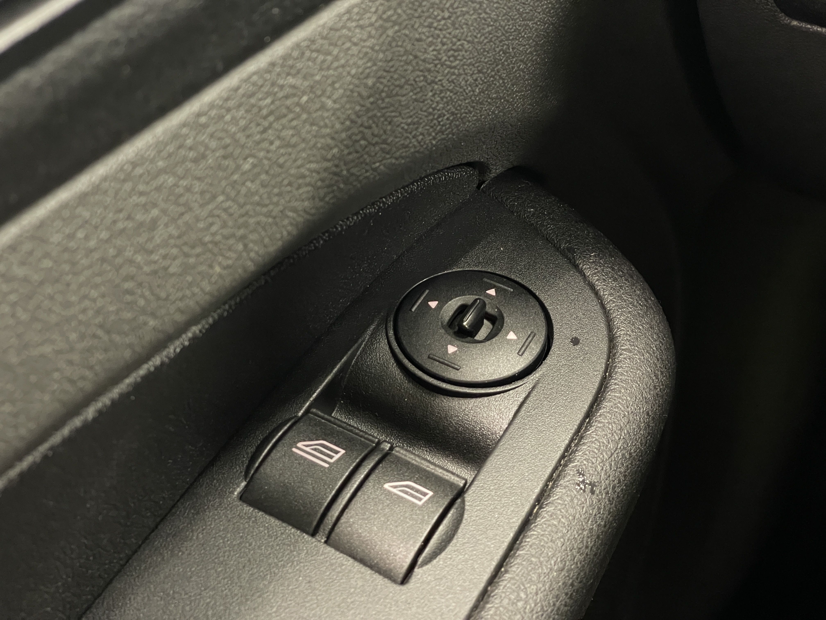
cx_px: 413
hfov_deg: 36.8
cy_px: 310
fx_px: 1241
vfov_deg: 28.0
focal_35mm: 52
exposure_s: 1/25
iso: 1000
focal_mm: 6
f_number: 2
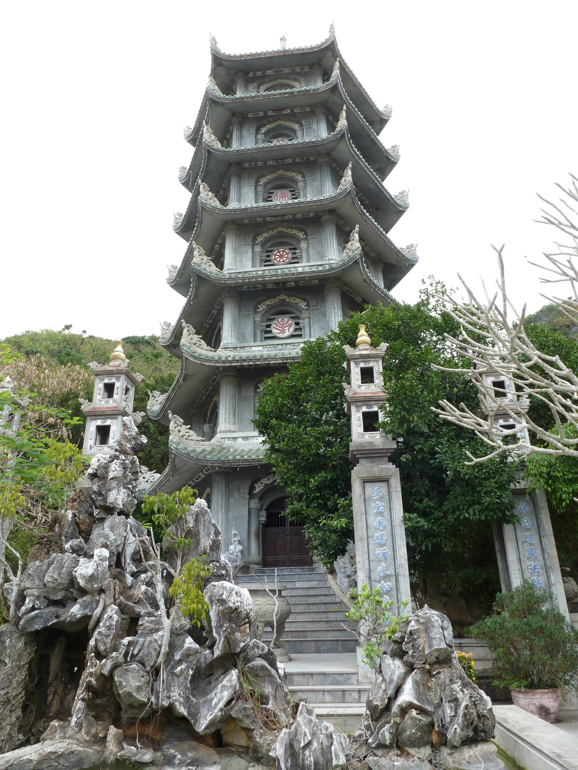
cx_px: 289
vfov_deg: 71.6
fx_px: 534
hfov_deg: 56.8
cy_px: 385
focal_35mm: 24
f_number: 4
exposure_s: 1/200
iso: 100
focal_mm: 4.3
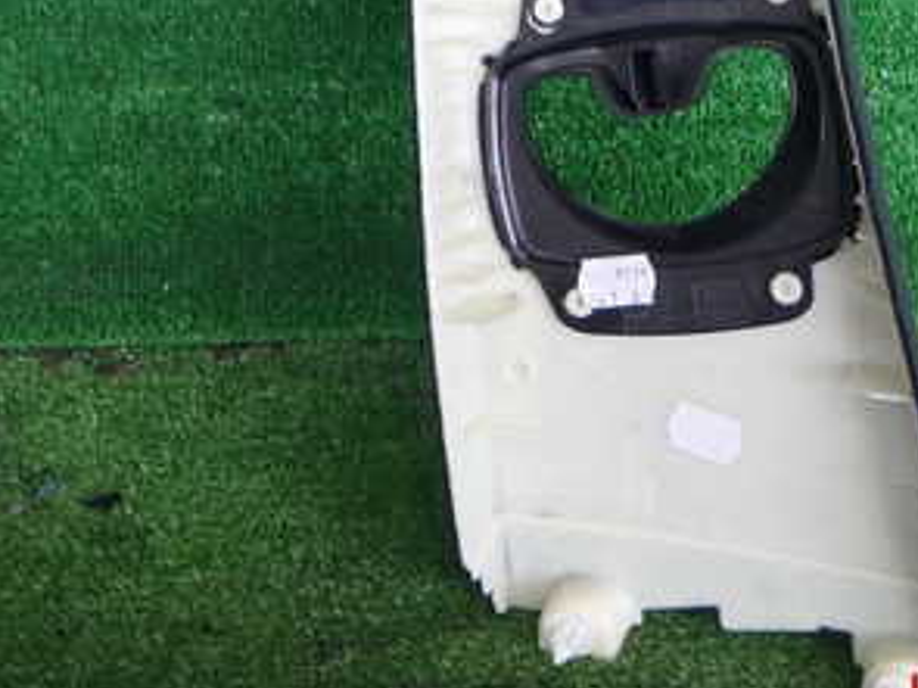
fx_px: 1617
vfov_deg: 23.3
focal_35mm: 61
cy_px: 44
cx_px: 678
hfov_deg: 31.2
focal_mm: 5.4
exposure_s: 1/125
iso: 200
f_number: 2.3
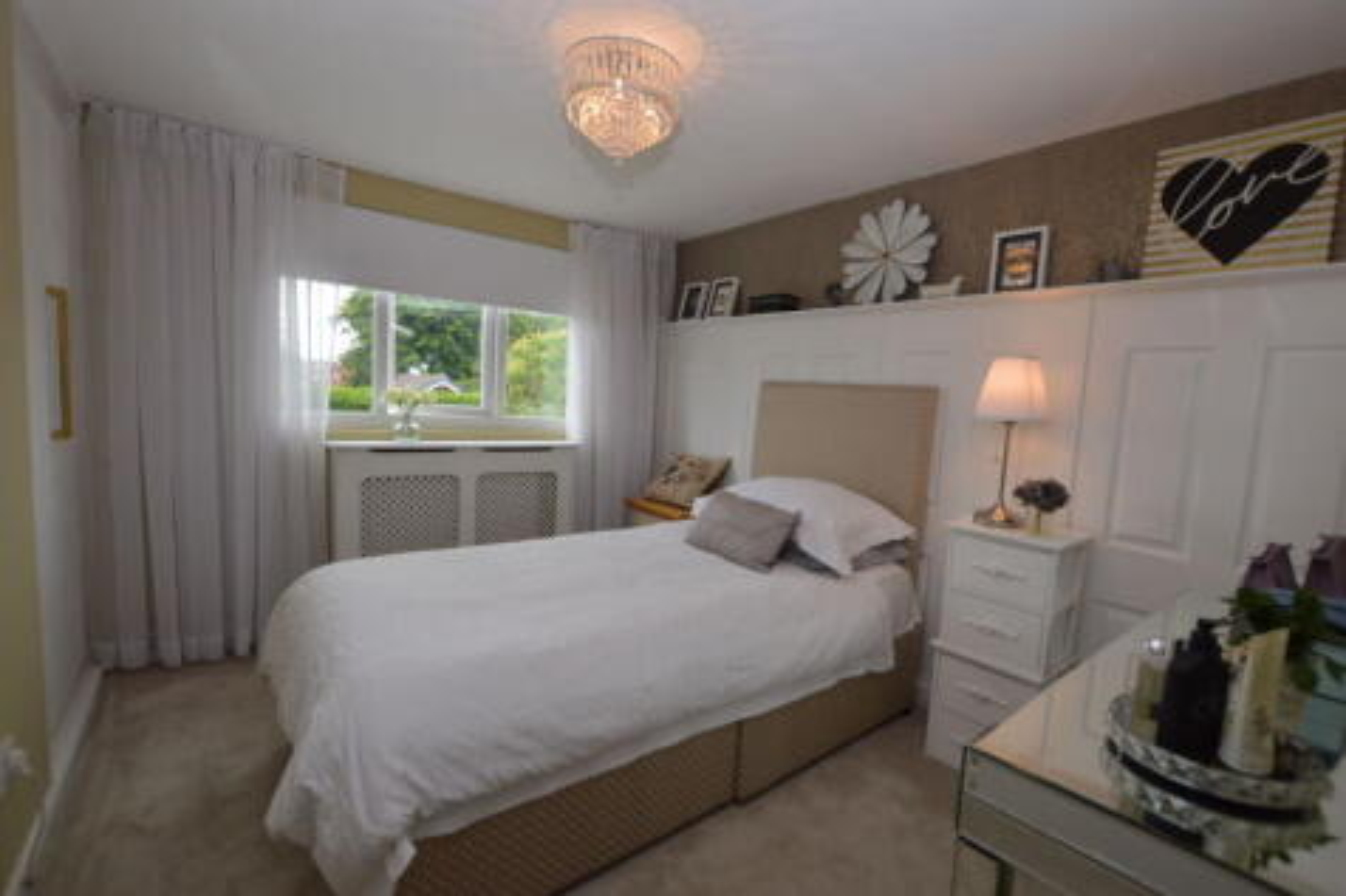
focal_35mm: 15
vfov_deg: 77.3
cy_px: 448
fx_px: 561
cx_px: 673
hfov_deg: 100.4
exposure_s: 1/125
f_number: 5.6
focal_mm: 10
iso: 250
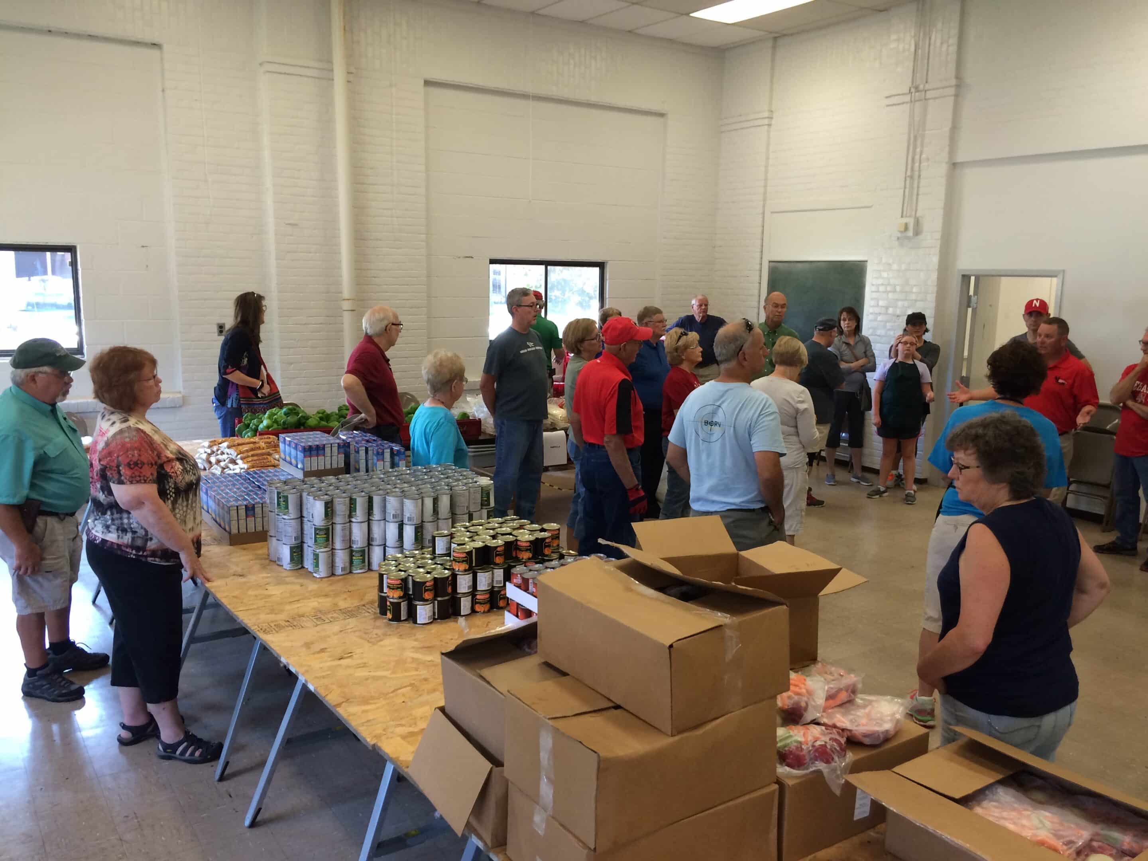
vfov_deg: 48.2
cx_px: 574
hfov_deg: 61.7
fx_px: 962
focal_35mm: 29
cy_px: 430
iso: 100
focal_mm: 4.15
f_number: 2.2
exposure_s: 1/30
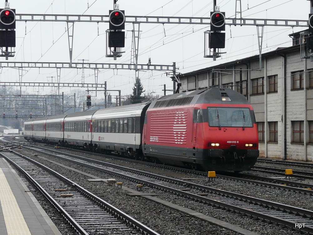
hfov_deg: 30.3
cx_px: 156
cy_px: 118
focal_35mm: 64
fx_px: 579
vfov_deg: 22.9
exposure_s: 1/200
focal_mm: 10.5
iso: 100
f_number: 4.5
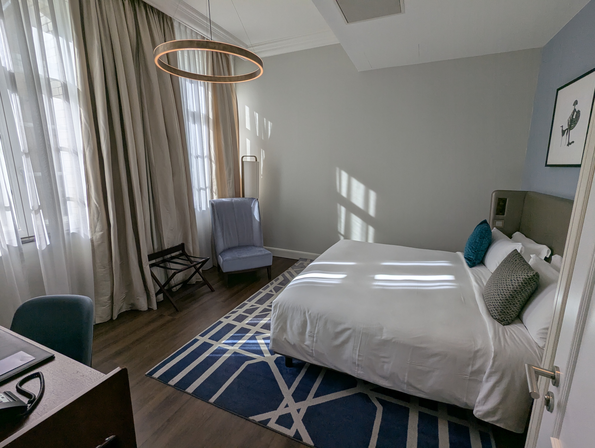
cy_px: 224
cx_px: 298
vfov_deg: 78.2
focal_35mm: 16
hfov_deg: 94.4
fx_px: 275
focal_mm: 2.35
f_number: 2.2
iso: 49
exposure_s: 1/694
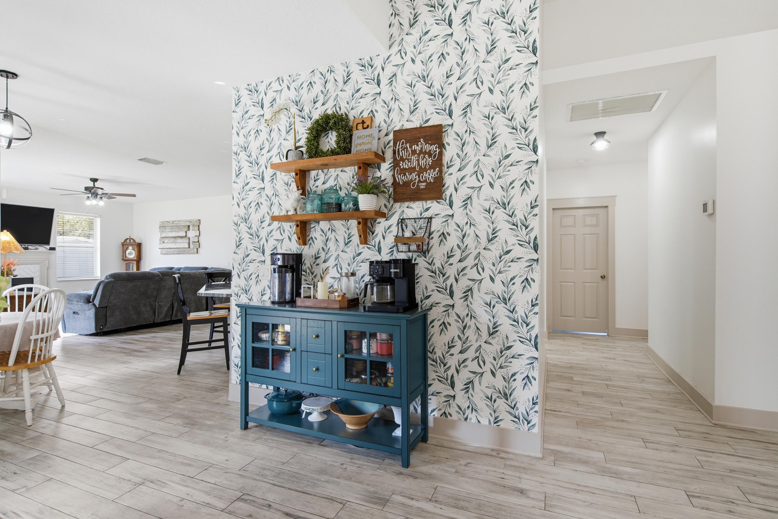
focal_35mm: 18
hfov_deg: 90.0
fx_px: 389
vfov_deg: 67.4
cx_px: 389
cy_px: 260
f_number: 8
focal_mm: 18
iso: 800
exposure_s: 1/400
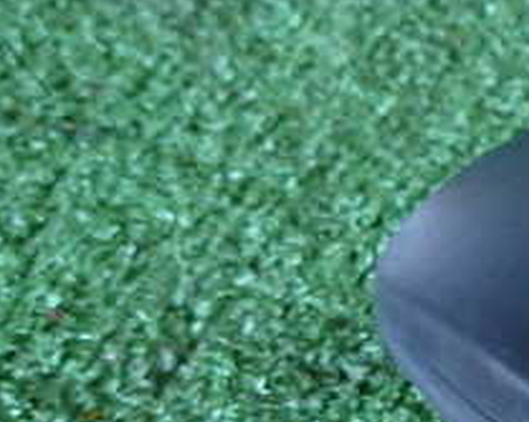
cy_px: 280
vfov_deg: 21.8
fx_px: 1095
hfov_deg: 23.5
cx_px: 714
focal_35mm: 70
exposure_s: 1/30
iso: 500
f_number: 2
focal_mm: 4.5
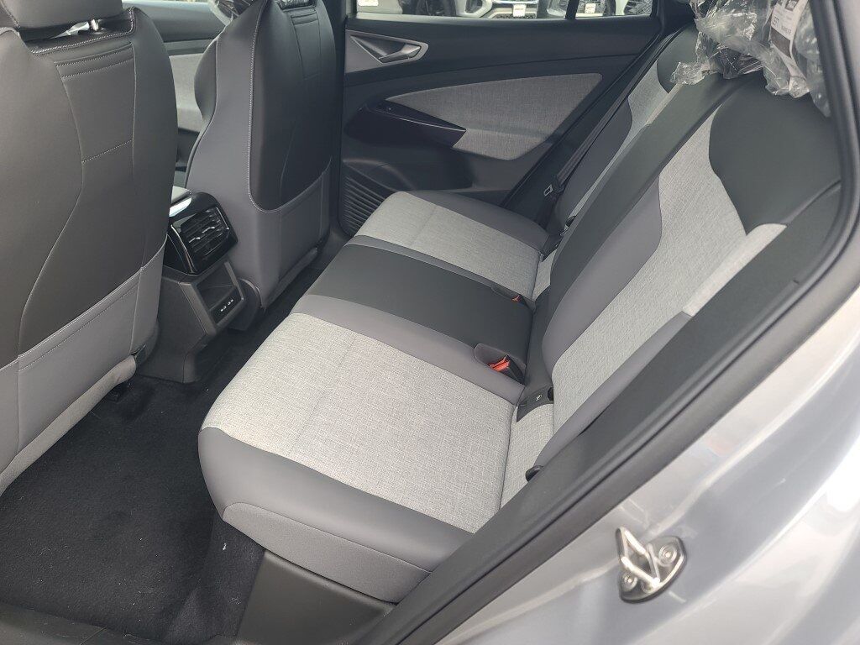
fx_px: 621
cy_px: 322
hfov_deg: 69.4
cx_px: 430
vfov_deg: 54.9
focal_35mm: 25
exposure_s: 1/60
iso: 80
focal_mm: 7
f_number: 1.8
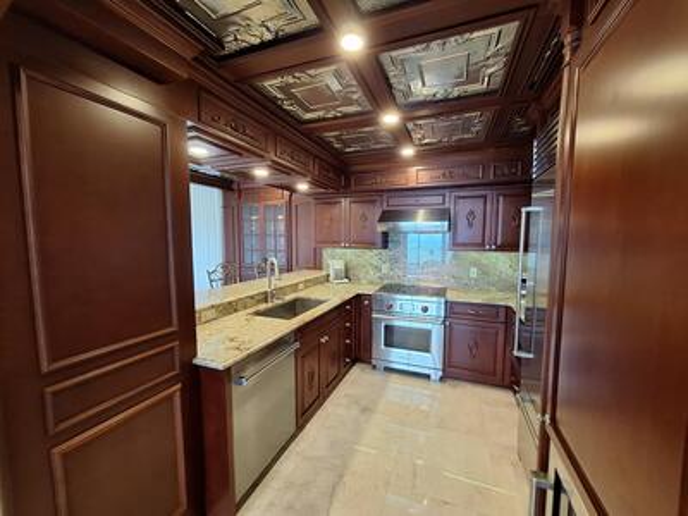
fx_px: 258
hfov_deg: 106.2
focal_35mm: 13
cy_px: 258
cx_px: 344
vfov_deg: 89.9
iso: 125
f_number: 2.2
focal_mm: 1.74
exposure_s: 1/40
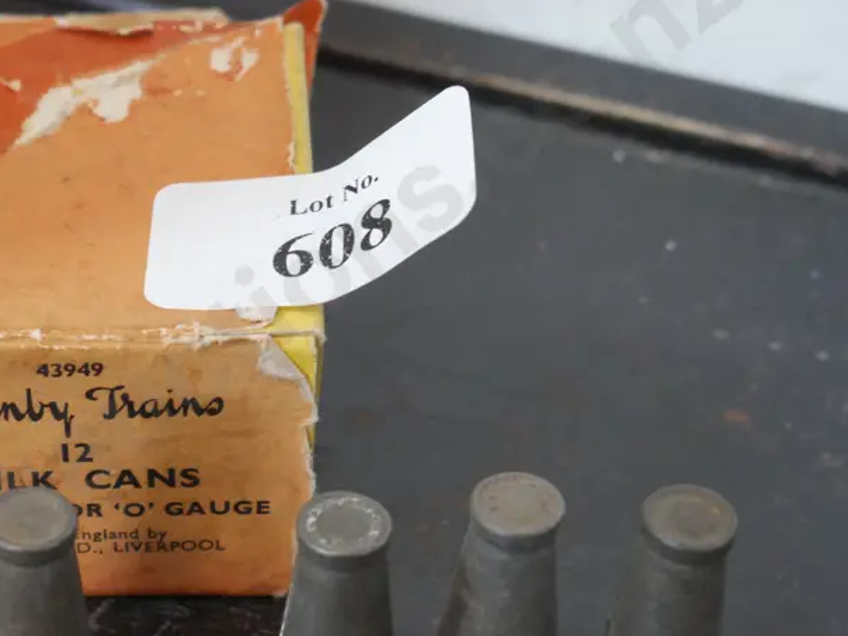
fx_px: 2327
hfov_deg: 20.4
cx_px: 149
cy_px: 408
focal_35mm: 95
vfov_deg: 15.5
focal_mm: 28
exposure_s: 1/60
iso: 1600
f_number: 5.3
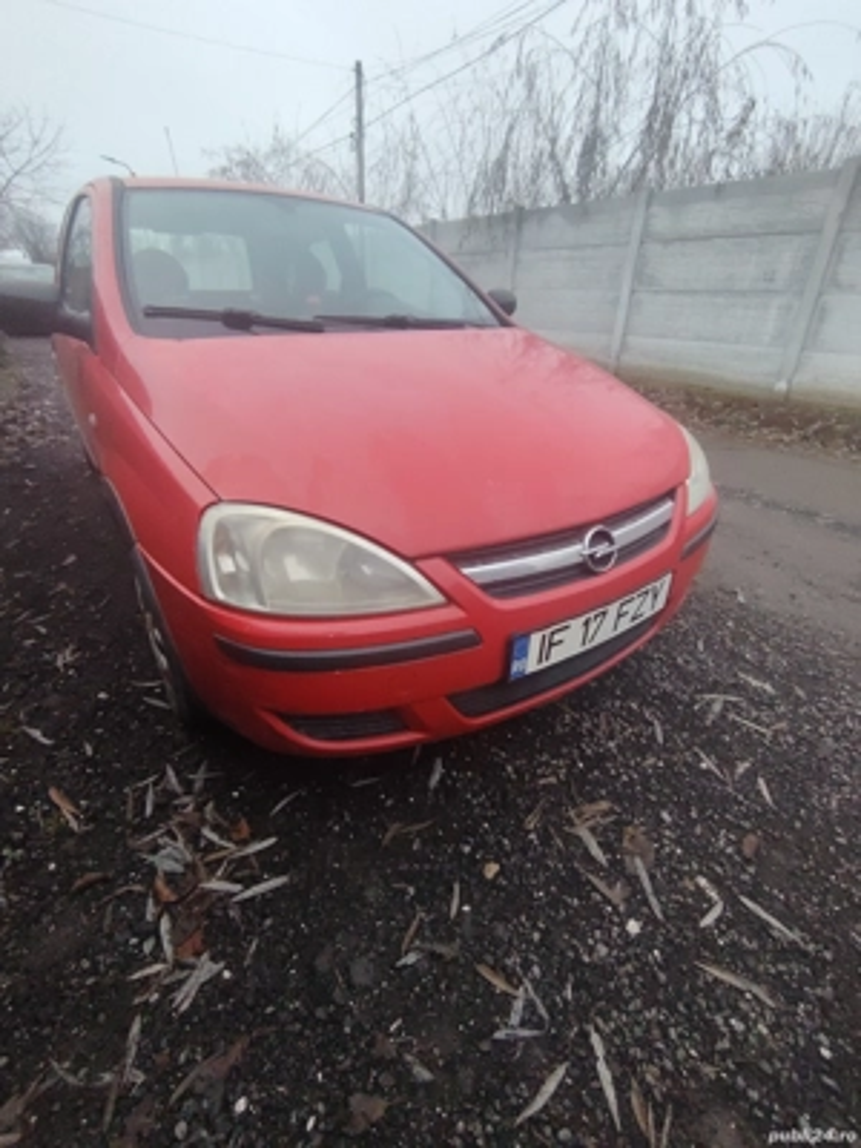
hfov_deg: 78.1
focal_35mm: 16
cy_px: 574
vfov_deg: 94.5
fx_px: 531
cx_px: 430
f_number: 2.2
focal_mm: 1.42
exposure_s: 1/50
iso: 205
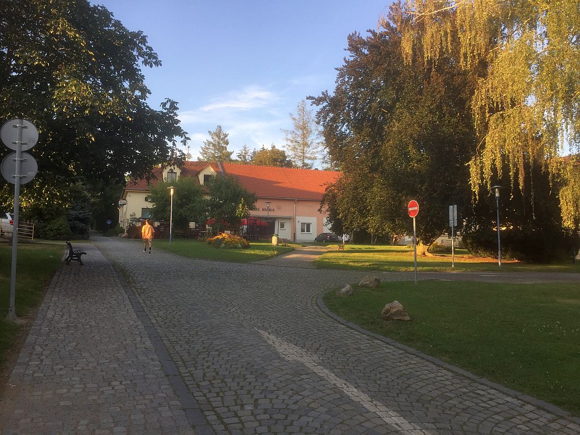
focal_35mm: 29
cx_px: 290
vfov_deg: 48.2
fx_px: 486
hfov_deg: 61.7
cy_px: 218
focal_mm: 4.15
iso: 32
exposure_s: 1/275
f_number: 2.2
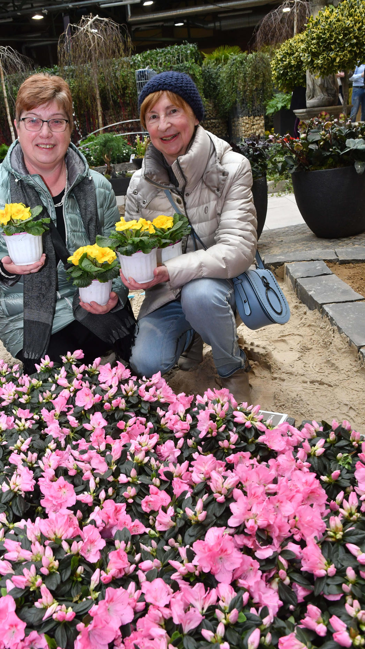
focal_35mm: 29
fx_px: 499
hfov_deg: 40.0
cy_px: 325
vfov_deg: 66.1
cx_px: 149
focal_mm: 18
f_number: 7.1
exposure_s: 1/125
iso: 1000
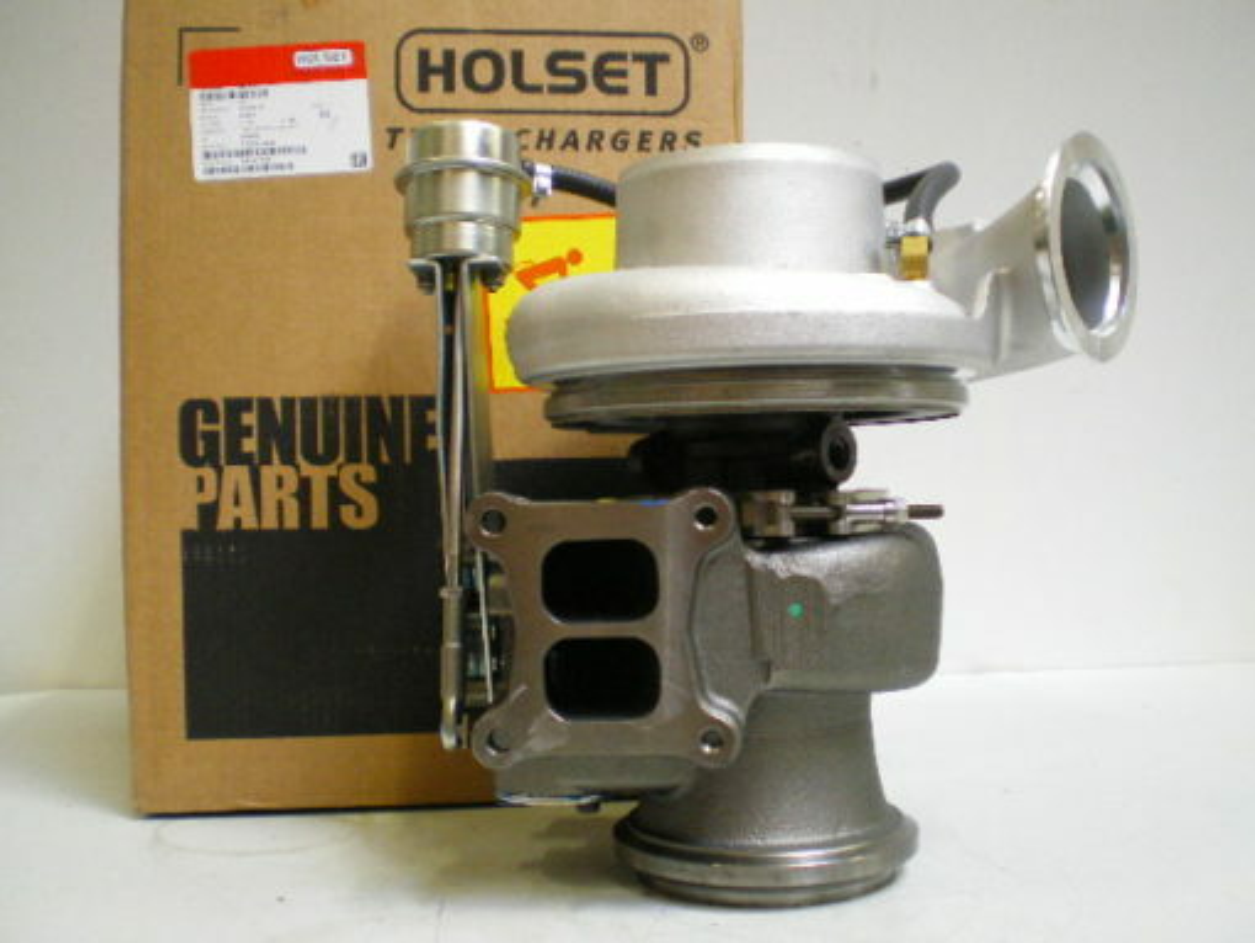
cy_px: 472
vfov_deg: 37.8
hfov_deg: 49.0
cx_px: 628
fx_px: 1378
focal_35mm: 38
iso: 400
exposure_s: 1/10
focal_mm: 6.3
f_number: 3.1
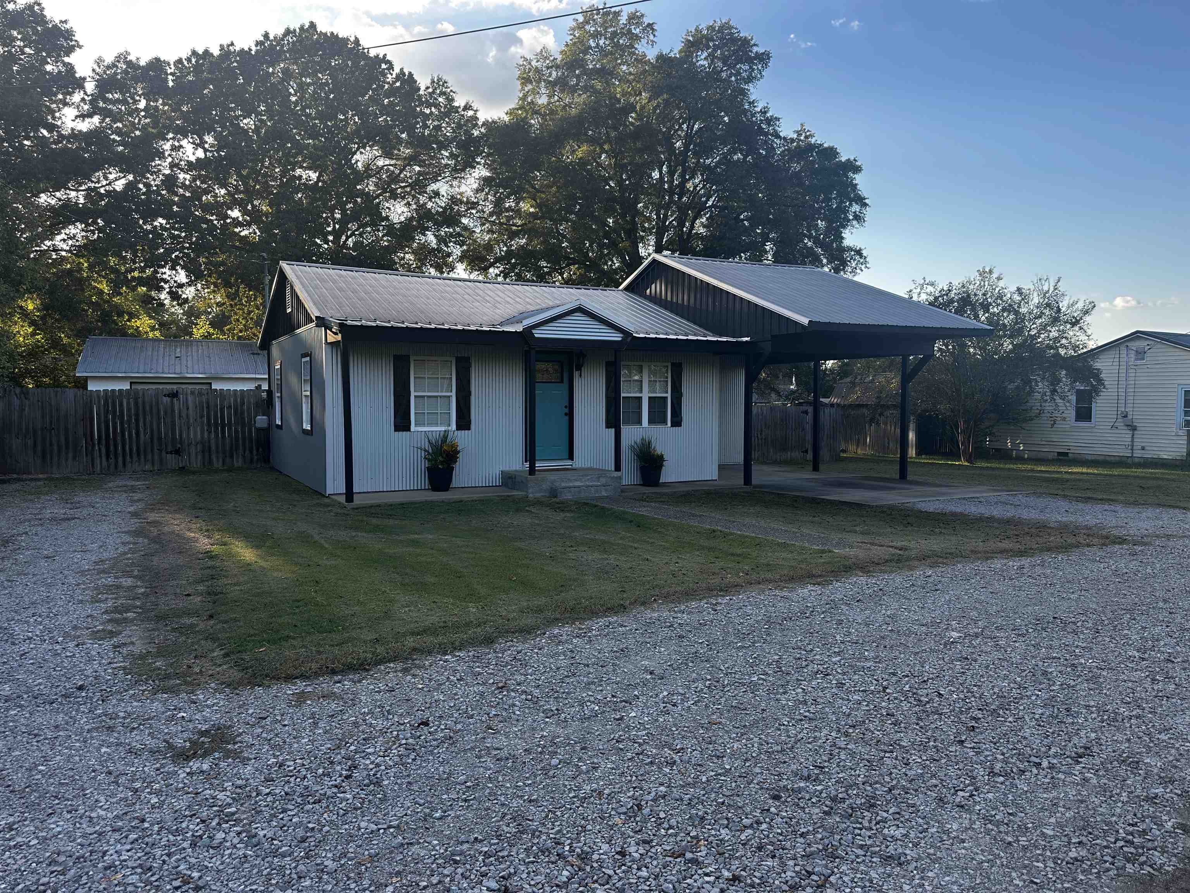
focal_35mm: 24
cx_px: 595
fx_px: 825
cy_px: 446
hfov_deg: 71.6
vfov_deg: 56.8
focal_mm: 6.86
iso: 80
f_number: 1.78
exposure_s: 1/745
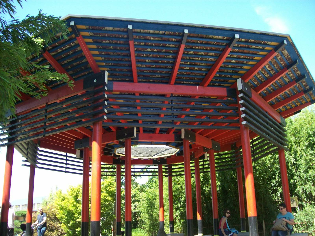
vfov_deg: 39.7
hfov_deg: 51.4
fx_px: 328
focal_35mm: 36
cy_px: 118
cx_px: 158
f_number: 2.7
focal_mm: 6
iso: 80
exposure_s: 1/207
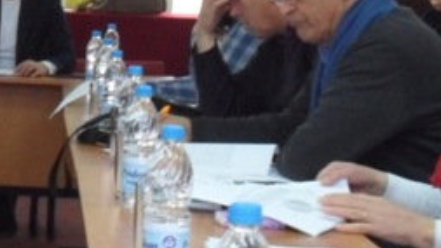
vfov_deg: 10.1
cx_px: -154
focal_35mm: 120
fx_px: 1402
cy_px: 165
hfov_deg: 16.7
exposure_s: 1/20
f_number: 4
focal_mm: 6.6
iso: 400
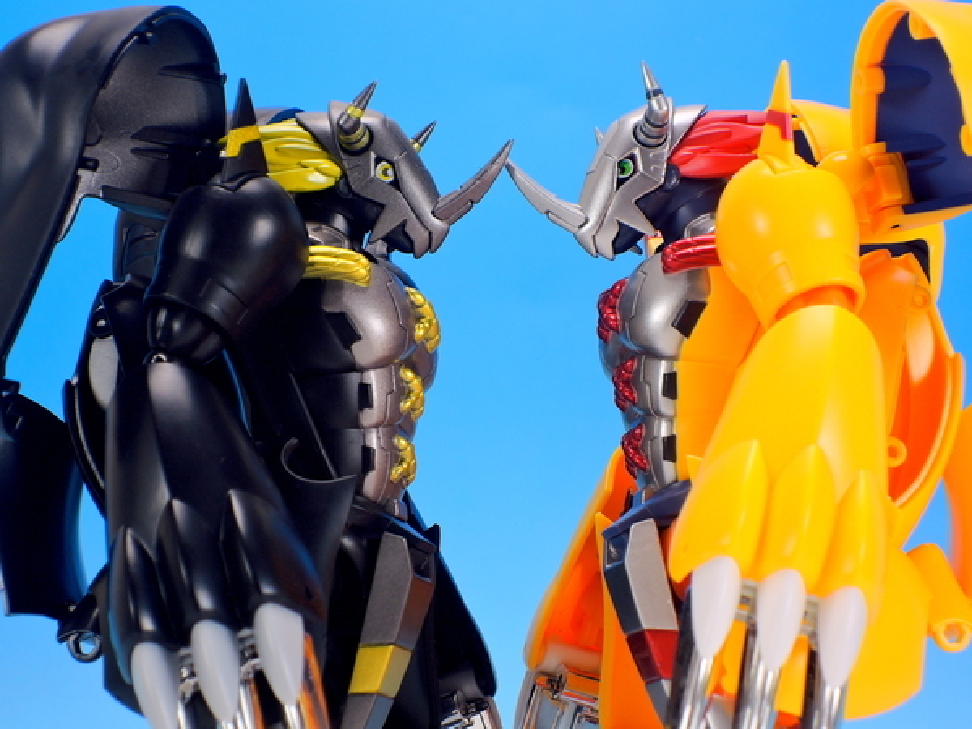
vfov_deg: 12.3
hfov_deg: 16.4
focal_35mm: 120
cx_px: 486
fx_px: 3370
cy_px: 364
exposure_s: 1/2
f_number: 5.6
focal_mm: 25.5
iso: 80
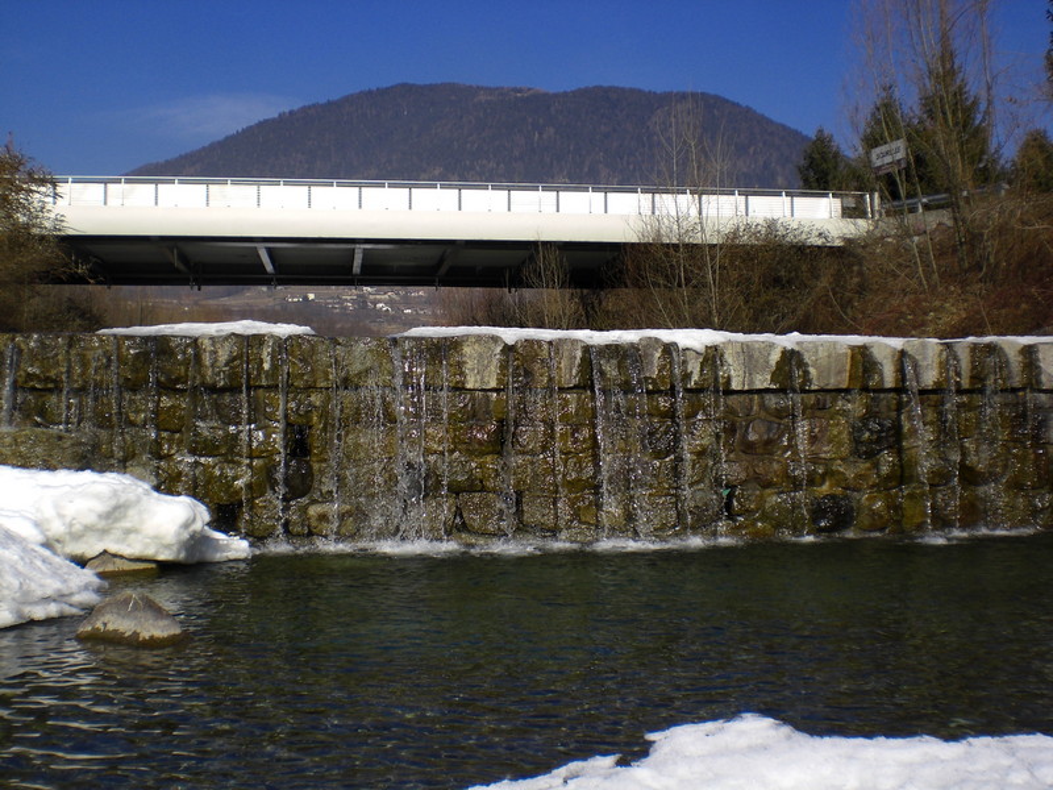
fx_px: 1156
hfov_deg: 49.0
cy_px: 395
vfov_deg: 37.7
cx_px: 526
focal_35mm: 38
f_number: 4.4
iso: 50
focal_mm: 6.3
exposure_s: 1/800
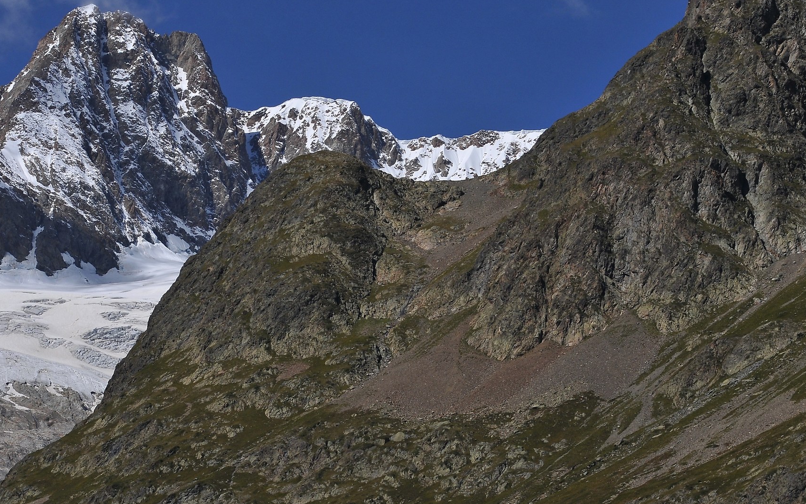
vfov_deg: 8.7
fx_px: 3317
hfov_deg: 13.9
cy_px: 154
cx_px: 377
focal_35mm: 151
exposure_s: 1/500
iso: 200
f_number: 13
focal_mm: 70
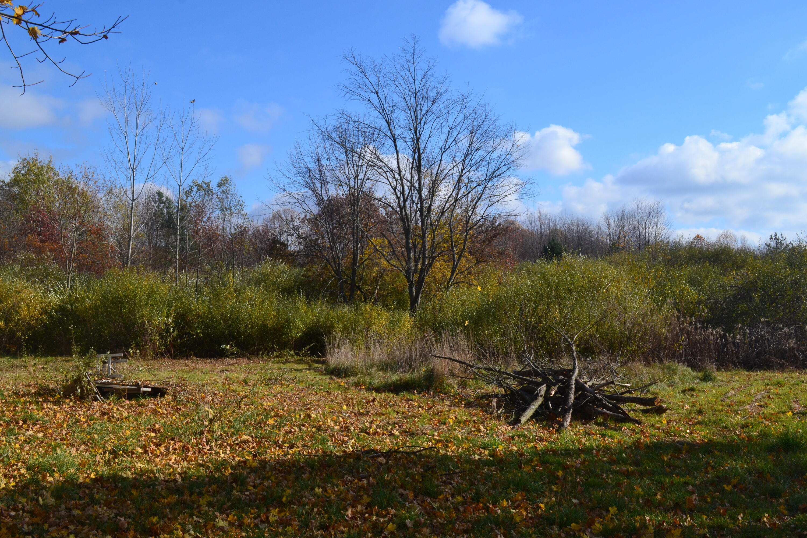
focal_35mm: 39
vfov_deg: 34.2
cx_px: 404
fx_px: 874
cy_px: 269
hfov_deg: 49.6
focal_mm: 26
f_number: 11
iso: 400
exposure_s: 1/400
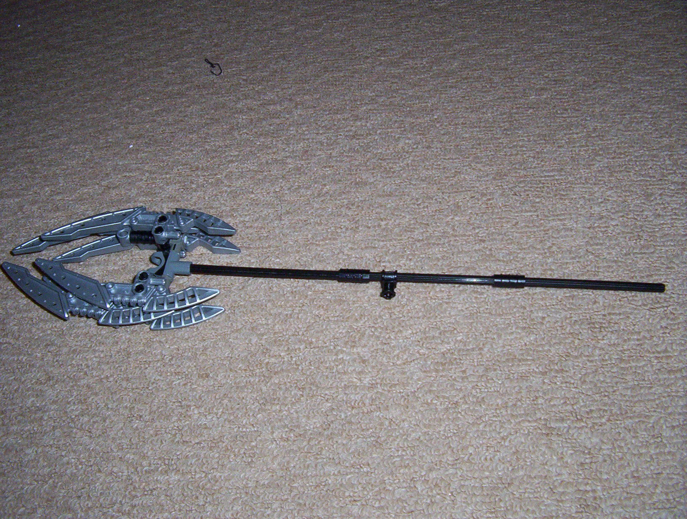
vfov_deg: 37.0
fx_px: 776
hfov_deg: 47.8
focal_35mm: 39
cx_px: 344
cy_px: 260
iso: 140
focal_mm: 5.26
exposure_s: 1/60
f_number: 3.84
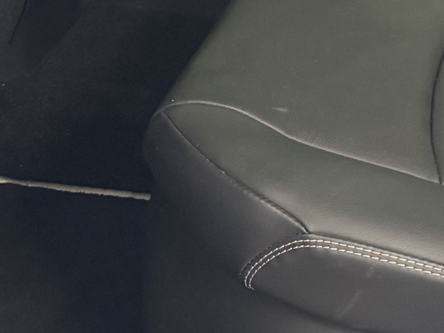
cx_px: 508
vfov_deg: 13.3
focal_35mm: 98
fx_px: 1257
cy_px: -297
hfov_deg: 19.1
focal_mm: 6.76
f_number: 1.78
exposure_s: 1/50
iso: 800
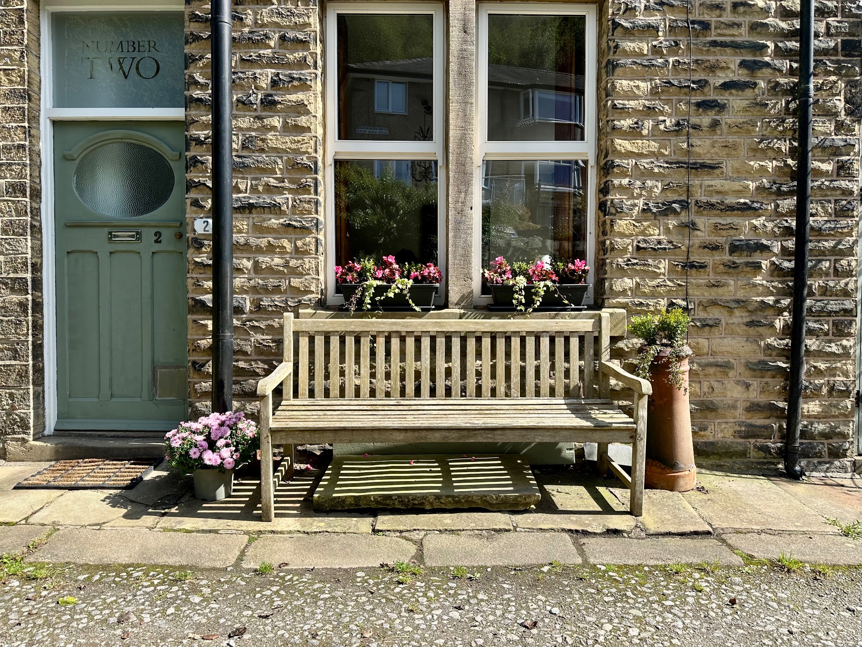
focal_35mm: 24
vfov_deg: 56.8
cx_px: 431
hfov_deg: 71.6
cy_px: 324
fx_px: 598
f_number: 1.78
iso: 80
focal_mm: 6.86
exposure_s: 1/1751
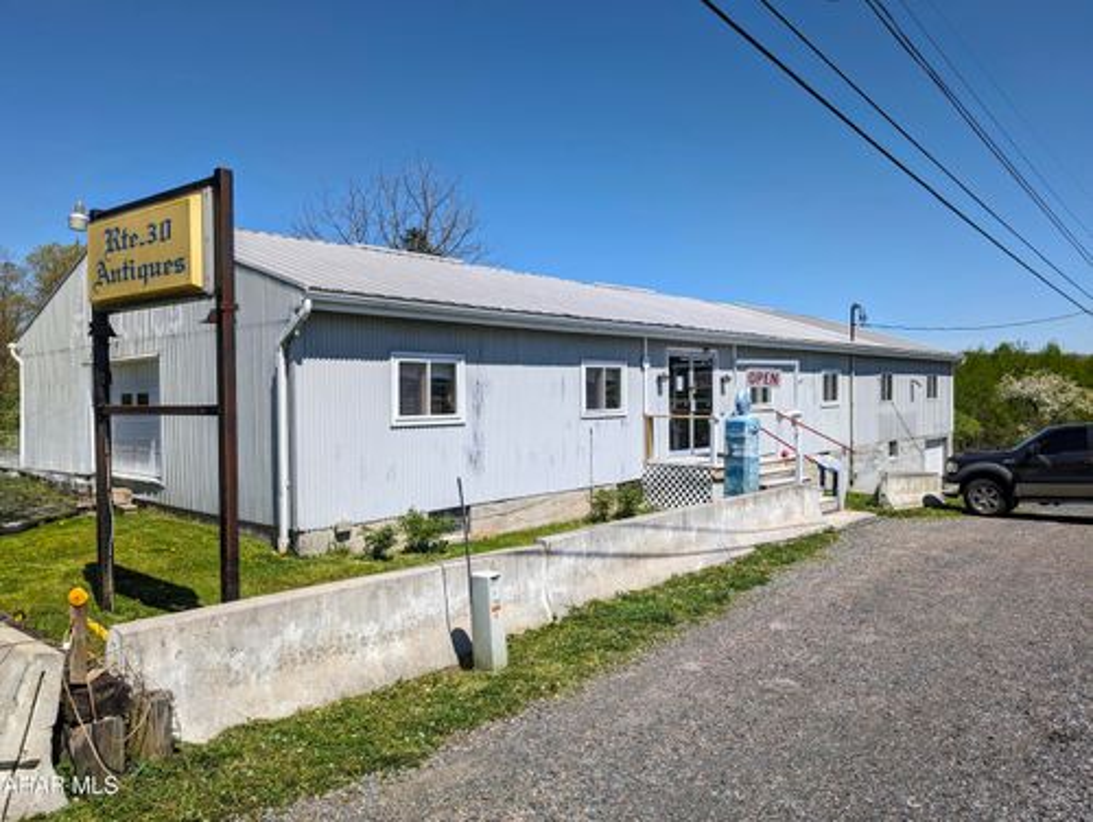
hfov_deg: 71.5
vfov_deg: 56.9
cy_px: 411
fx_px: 759
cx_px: 546
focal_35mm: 24
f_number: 1.68
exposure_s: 1/1558
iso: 24
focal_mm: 6.9
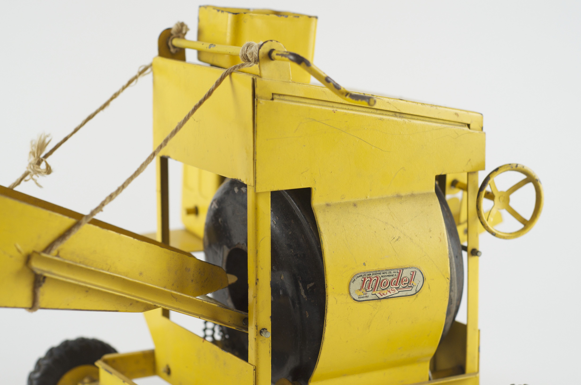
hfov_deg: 27.0
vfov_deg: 18.1
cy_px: 192
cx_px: 290
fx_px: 1208
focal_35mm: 75
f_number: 4
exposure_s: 1/125
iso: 500
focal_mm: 50
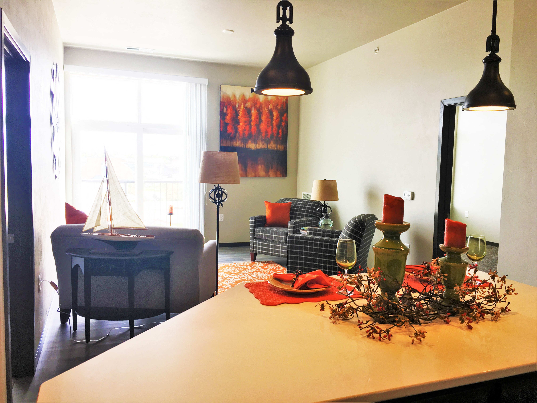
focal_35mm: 29
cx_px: 268
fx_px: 450
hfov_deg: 61.7
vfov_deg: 48.2
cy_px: 202
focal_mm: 4.15
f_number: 2.2
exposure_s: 1/60
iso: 25
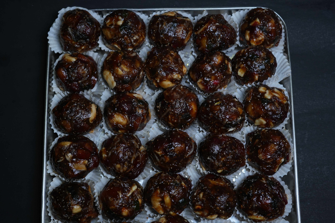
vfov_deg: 27.0
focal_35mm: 50
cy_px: 112
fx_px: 465
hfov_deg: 39.6
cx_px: 168
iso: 400
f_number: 5.6
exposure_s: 1/125
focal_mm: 50
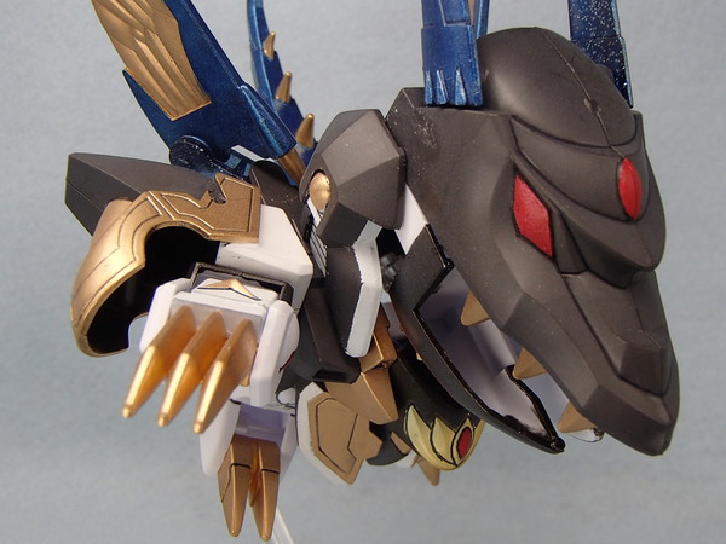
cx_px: 363
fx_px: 776
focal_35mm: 37
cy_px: 272
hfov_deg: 50.1
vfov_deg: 38.7
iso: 250
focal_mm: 6.64
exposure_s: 1/160
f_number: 4.7
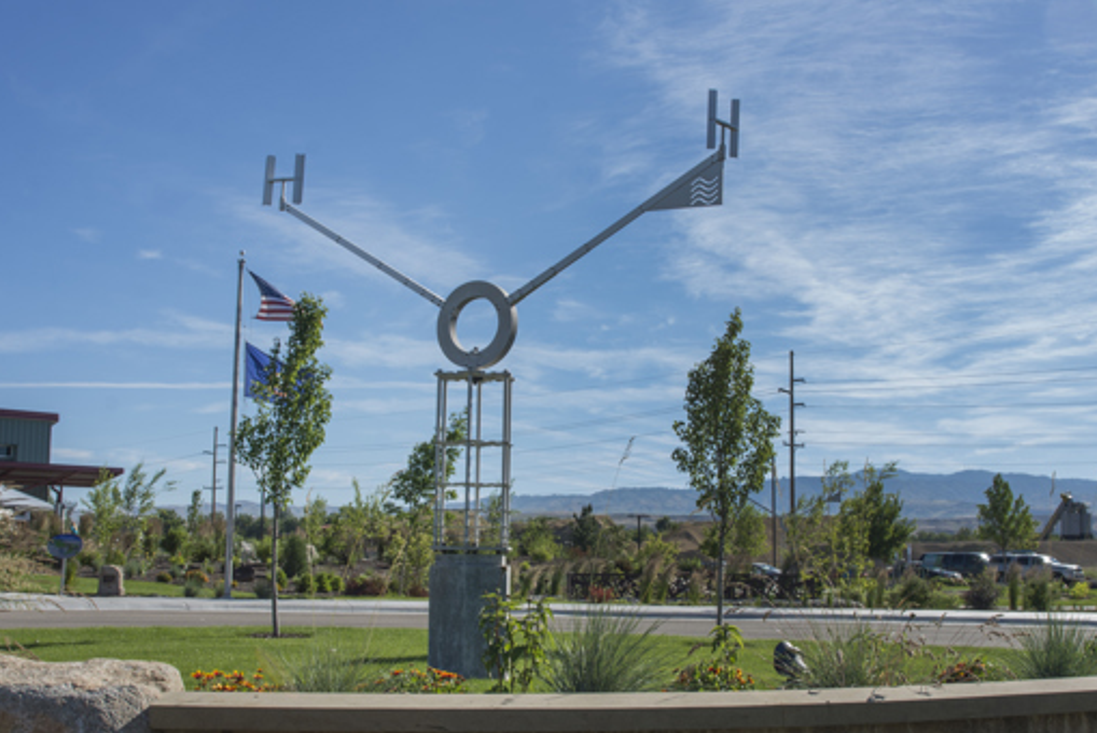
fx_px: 1341
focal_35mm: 44
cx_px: 588
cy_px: 397
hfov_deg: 44.4
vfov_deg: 30.5
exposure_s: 1/125
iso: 50
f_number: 9
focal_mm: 28
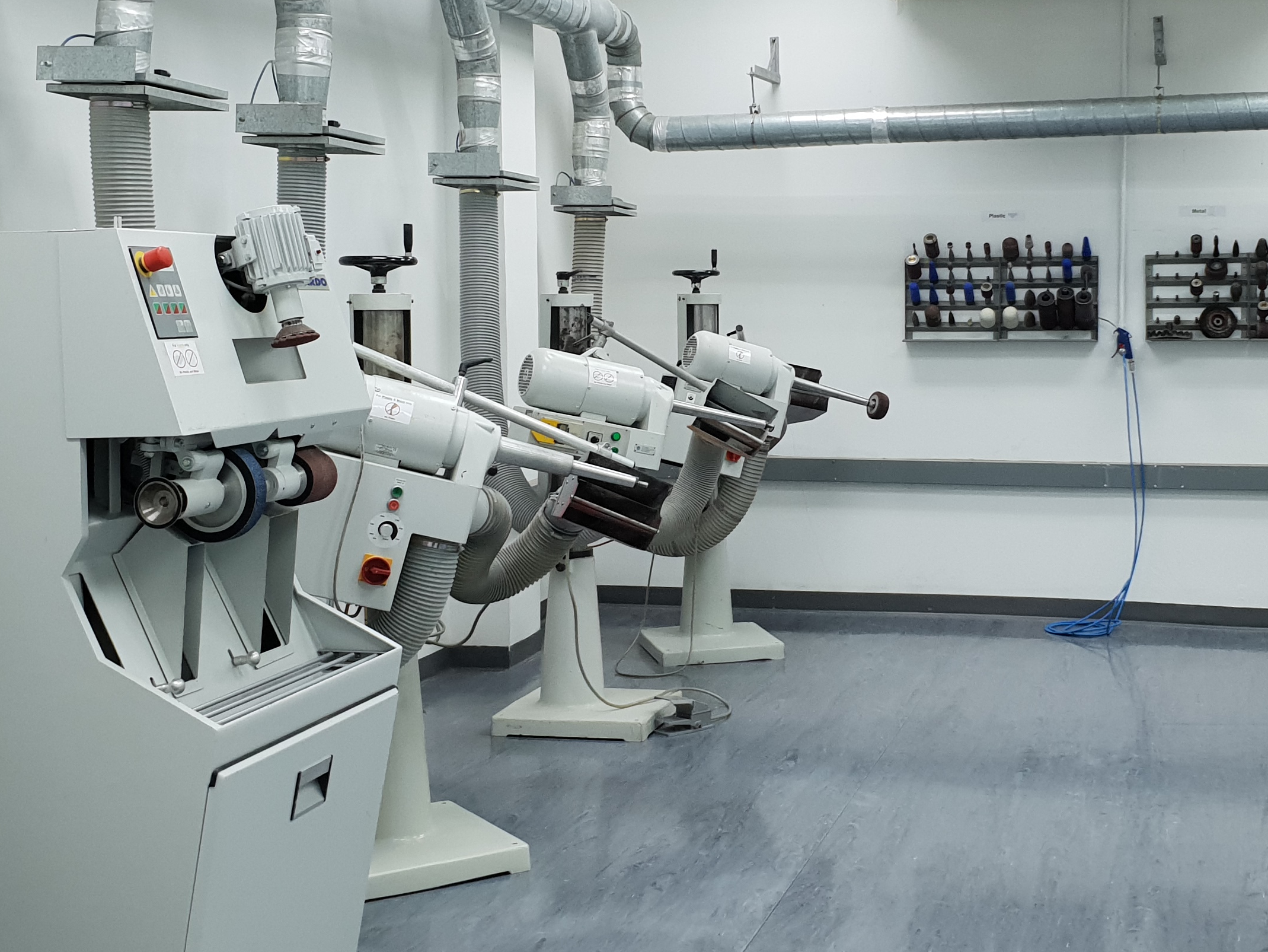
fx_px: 1795
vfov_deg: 29.6
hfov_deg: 38.7
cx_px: 791
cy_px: 383
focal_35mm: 49
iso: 160
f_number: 2.4
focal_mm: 4.3
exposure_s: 1/50
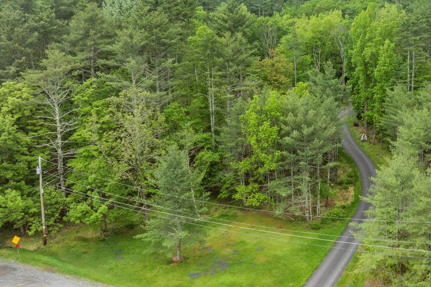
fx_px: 527
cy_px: 95
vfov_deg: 30.3
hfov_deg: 42.7
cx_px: 337
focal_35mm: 44
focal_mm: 12.29
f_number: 11
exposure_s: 1/120
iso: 200
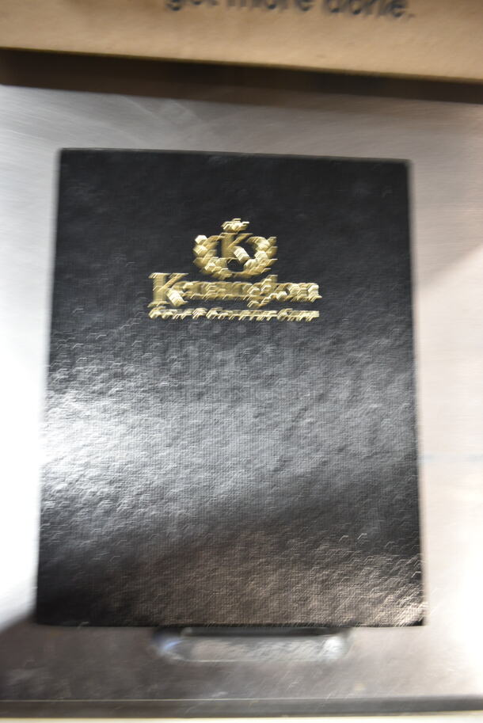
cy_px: 362
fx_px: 663
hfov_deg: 40.0
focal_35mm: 33
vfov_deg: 57.2
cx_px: 242
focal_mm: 22
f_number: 3.8
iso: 450
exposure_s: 1/30
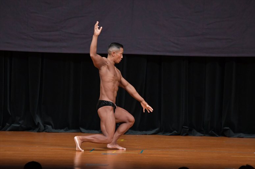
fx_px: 2018
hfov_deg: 7.2
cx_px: 128
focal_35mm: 285
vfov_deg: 4.8
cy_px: 84
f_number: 5.6
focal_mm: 190
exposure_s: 1/400
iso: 4000
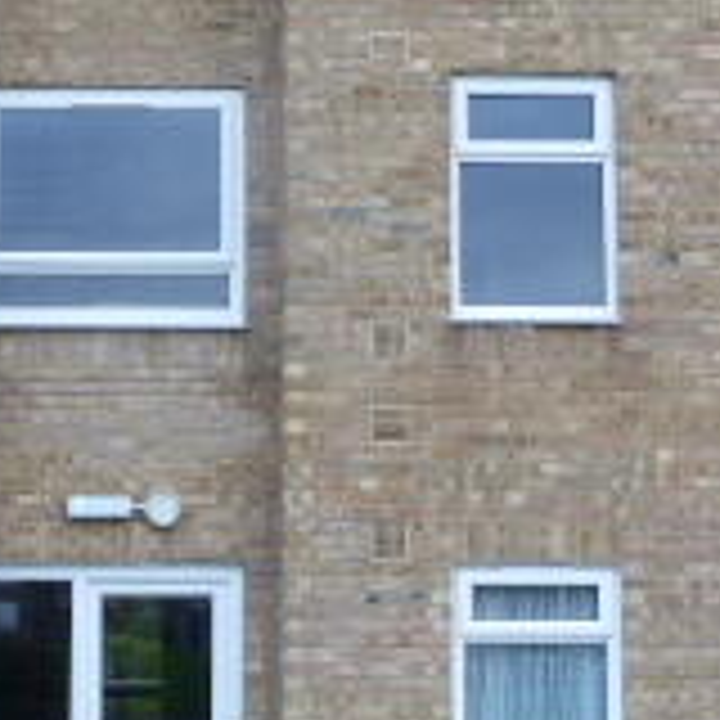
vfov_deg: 20.4
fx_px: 2000
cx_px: 72
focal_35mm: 85
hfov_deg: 20.0
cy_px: 387
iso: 125
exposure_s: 1/60
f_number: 3.3
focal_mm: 4.3
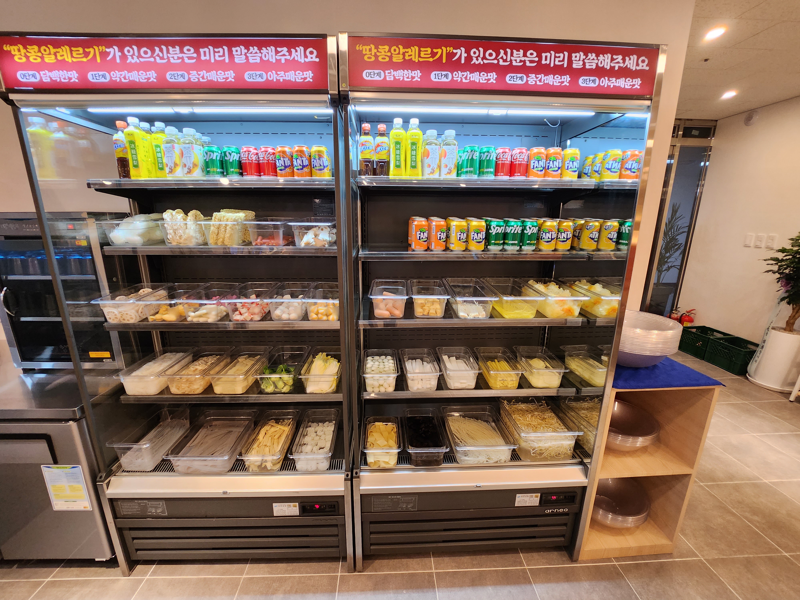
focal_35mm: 13
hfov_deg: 106.2
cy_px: 300
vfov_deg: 89.9
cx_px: 400
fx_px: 300
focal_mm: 1.7
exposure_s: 1/60
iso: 200
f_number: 2.2
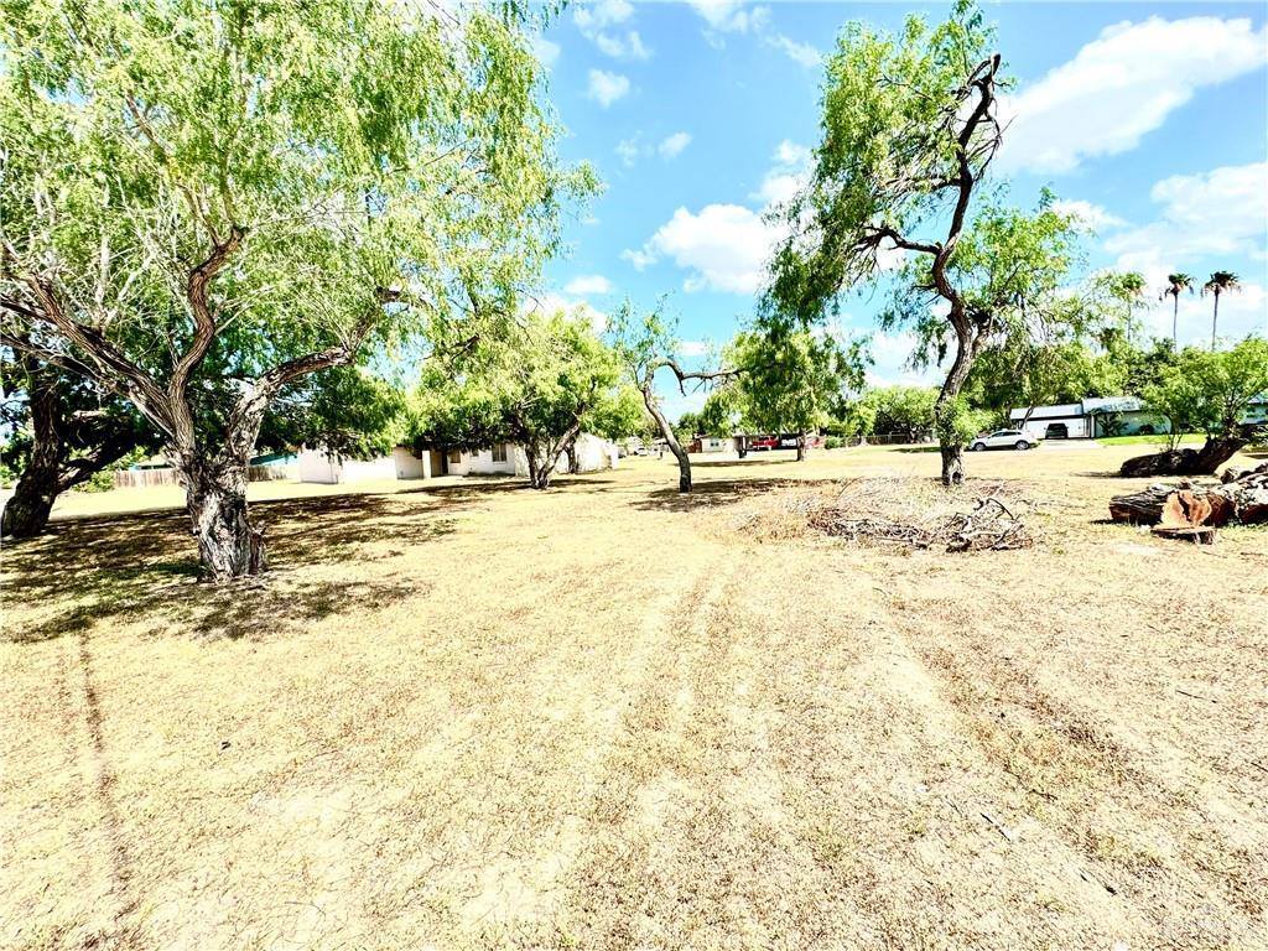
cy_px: 476
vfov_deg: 85.7
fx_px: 513
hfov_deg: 102.1
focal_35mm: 14
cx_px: 634
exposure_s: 1/734
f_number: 2.2
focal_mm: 2.22
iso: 50
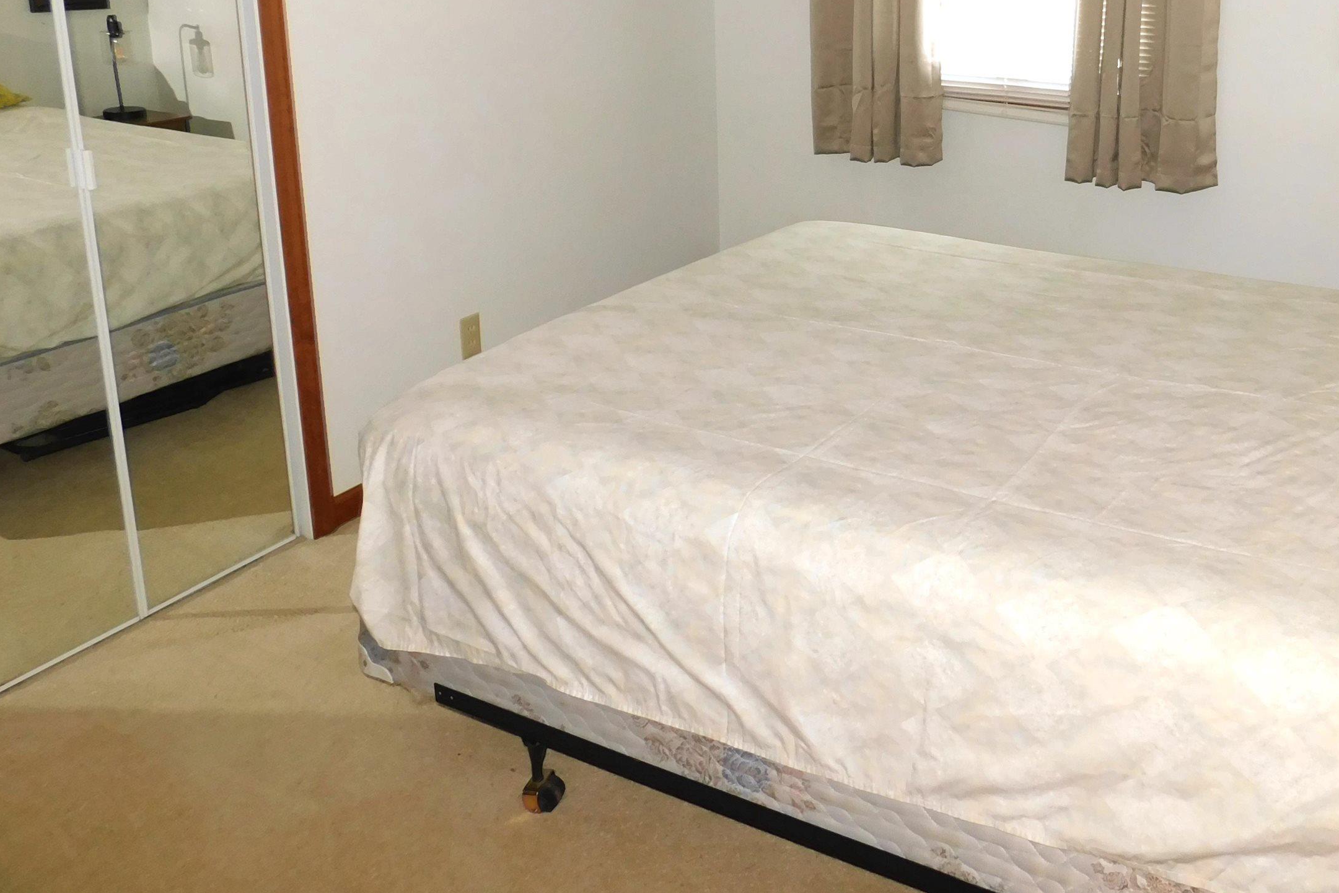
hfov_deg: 54.1
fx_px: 1265
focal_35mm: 34
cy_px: 183
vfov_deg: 37.5
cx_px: 939
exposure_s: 1/30
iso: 125
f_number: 3
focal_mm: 4
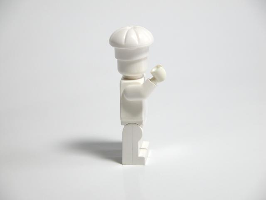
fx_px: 1237
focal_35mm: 161
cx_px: 133
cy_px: 100
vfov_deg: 9.2
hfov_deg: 12.3
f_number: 3.9
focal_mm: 41.1
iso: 100
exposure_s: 1/63.6
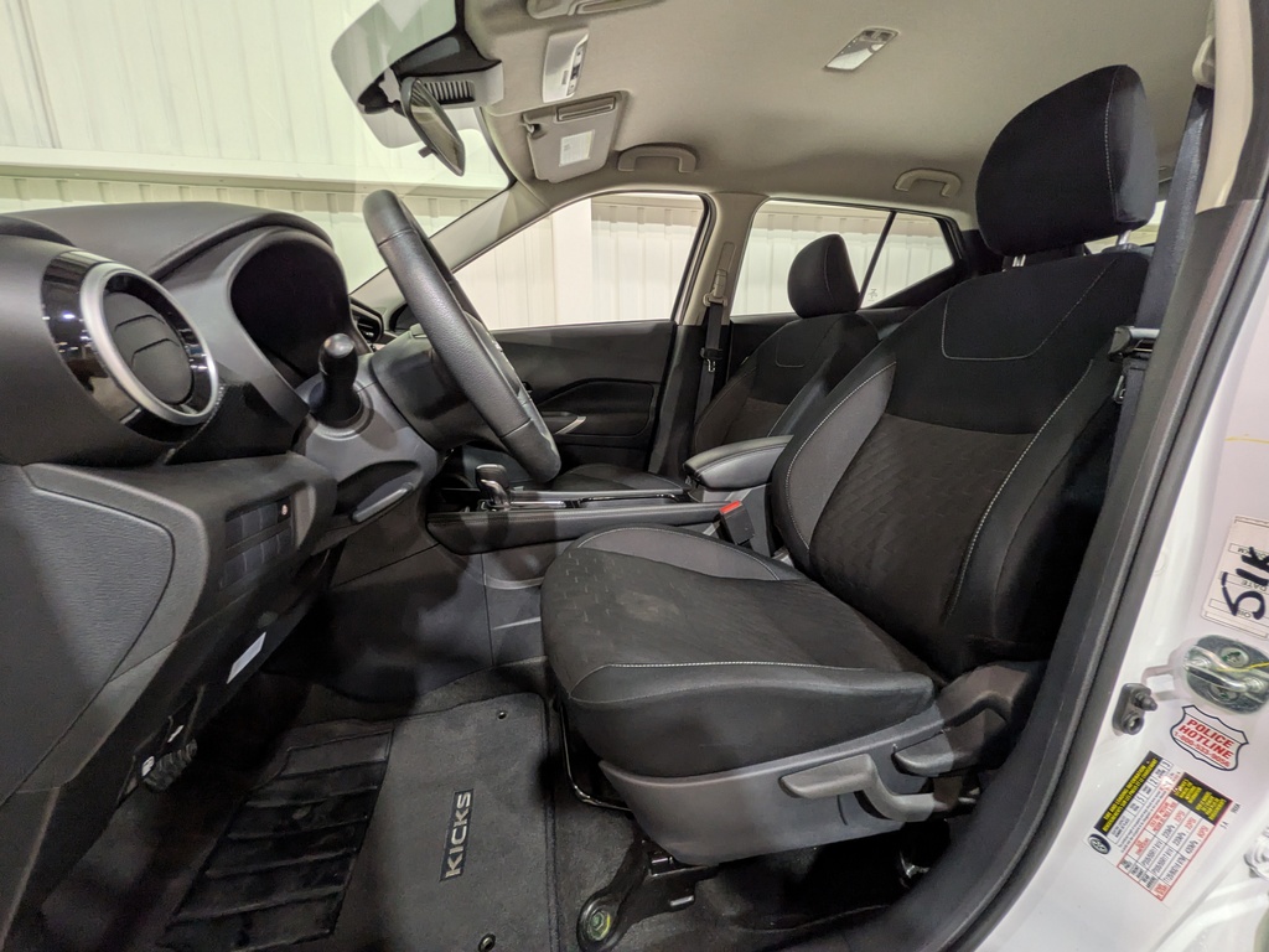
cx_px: 634
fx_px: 513
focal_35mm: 14
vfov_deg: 85.7
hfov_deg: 102.1
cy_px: 476
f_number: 2.2
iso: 96
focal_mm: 1.83
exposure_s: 1/25
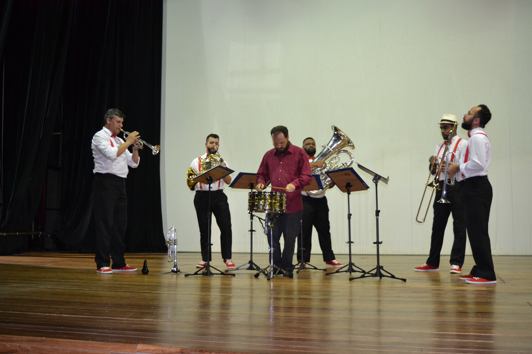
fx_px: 598
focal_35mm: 40
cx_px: 266
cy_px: 177
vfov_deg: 33.0
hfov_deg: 47.9
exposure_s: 1/60
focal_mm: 27
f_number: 4
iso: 2000
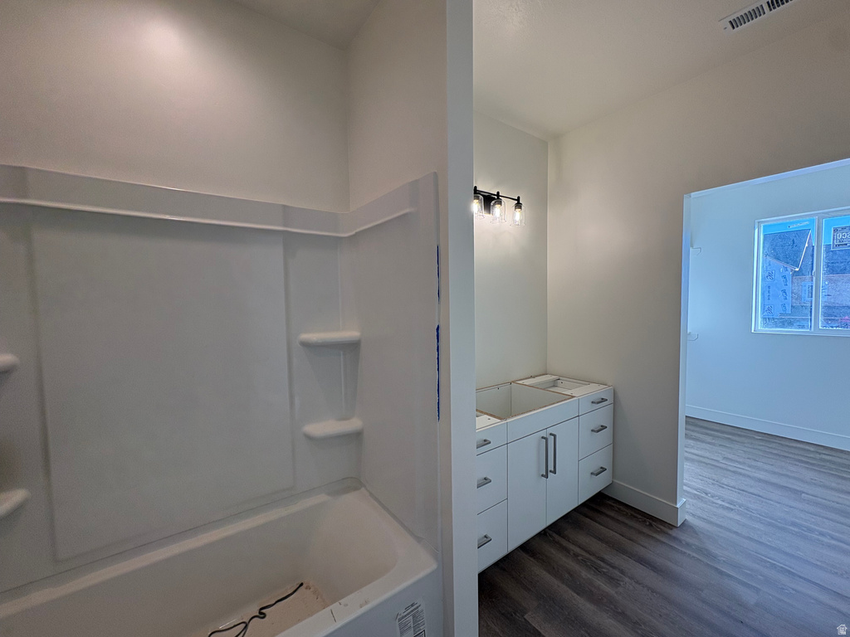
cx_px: 425
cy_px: 318
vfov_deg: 85.7
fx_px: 344
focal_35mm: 14
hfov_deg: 102.1
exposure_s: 1/165
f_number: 2.2
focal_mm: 2.22
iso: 64
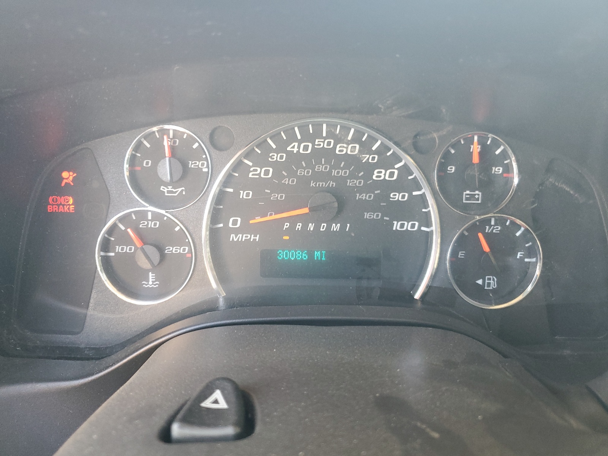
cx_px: 304
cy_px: 228
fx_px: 457
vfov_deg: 53.1
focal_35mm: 26
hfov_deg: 67.3
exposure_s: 1/60.2
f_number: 1.5
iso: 148
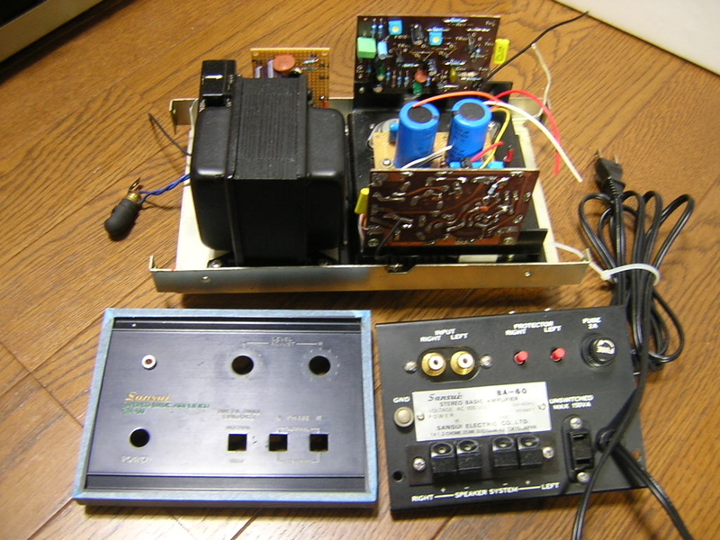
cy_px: 270
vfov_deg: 39.7
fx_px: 749
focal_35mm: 36
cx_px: 360
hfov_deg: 51.4
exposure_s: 1/3.9
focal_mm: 4.7
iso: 146
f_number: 2.6
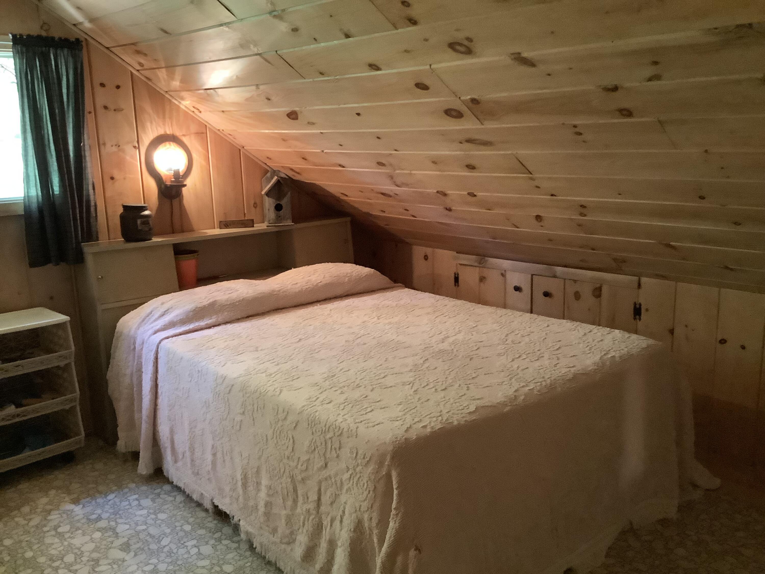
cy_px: 287
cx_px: 382
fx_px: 685
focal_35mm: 31
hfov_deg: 58.4
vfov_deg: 45.4
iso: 640
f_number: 2.4
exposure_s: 1/24
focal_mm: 3.3
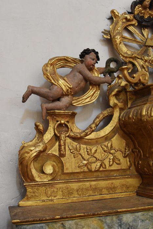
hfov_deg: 36.9
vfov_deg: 53.1
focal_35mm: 36
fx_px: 229
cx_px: 76
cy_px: 114
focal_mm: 24
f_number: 4.5
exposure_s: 1/60
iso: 6400
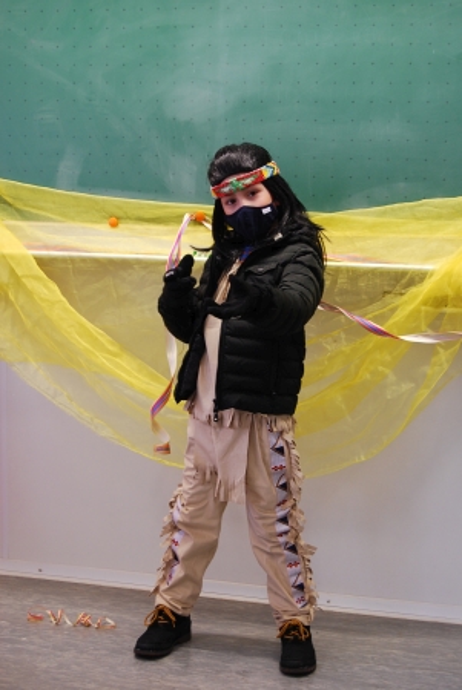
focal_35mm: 68
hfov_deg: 20.2
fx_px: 1296
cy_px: 345
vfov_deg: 29.8
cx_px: 231
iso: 360
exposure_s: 1/30
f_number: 5.3
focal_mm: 45
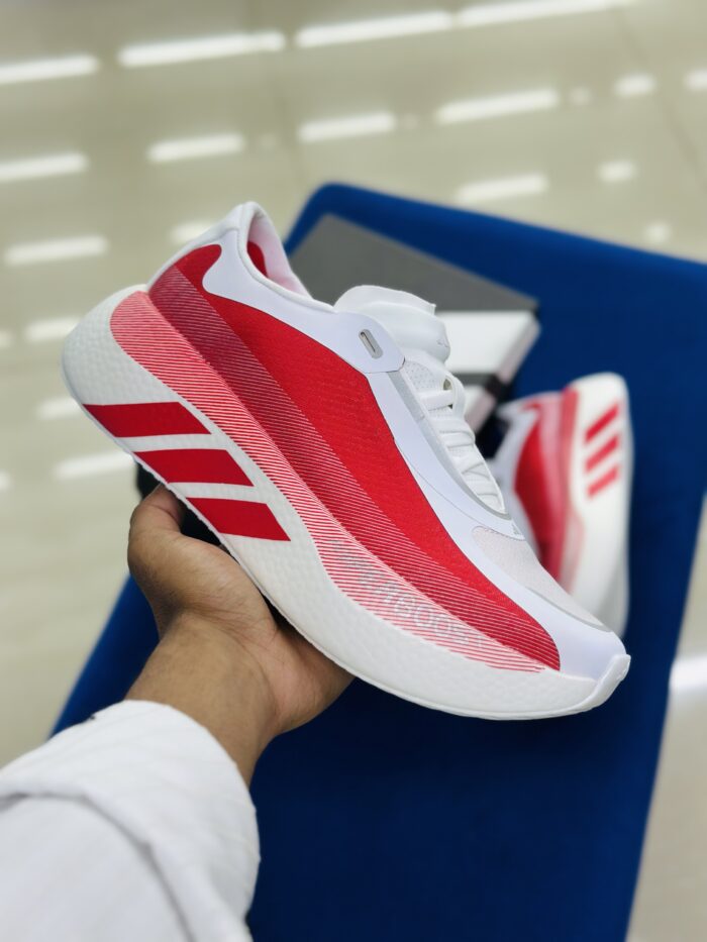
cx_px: 354
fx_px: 1307
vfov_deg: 39.7
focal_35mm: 48
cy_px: 471
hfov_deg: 30.3
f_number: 1.78
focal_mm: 6.86
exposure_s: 1/138
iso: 64
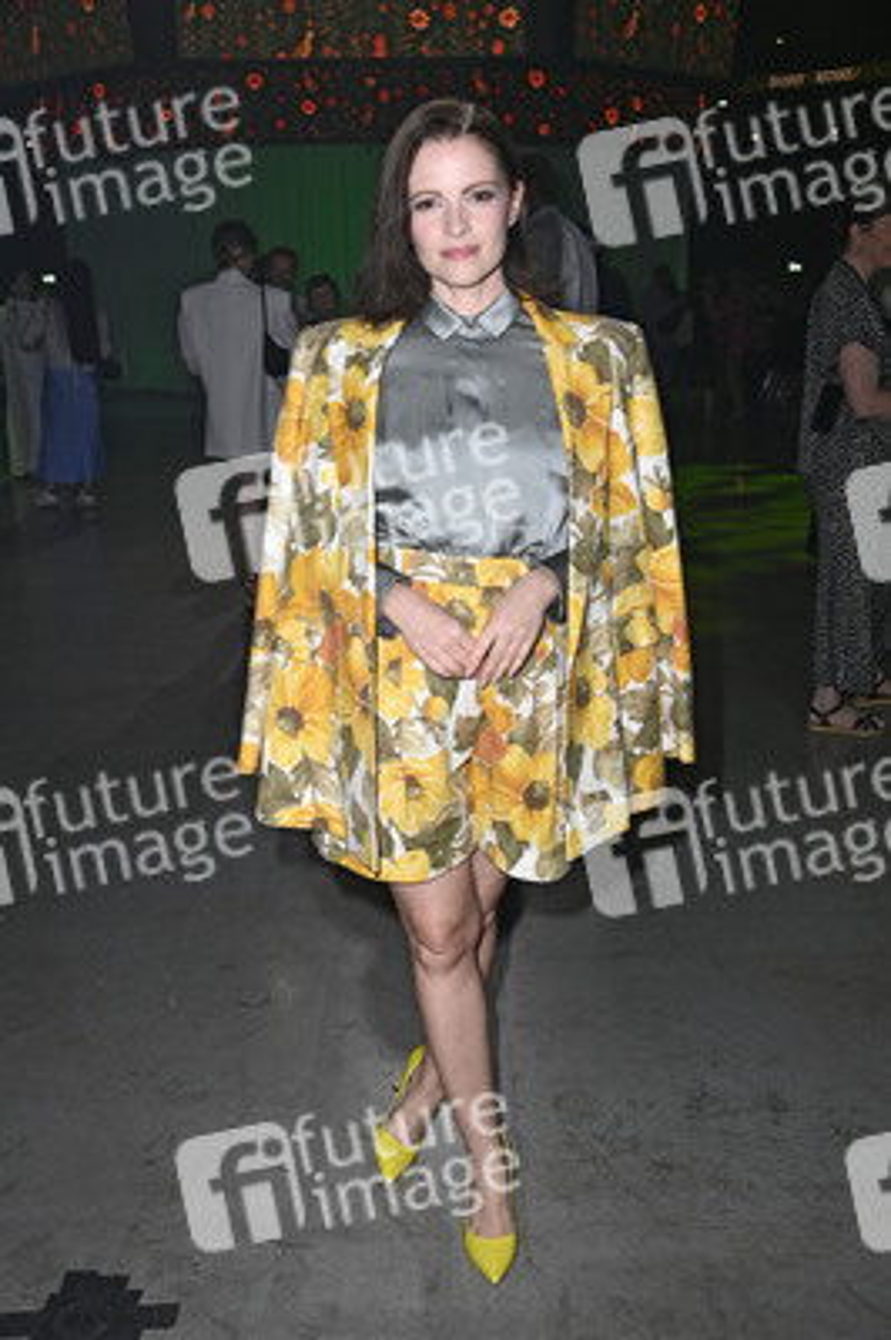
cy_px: 670
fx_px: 1413
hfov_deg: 35.0
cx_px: 446
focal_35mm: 38
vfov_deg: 50.7
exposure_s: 1/125
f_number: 5.6
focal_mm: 38
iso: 1250
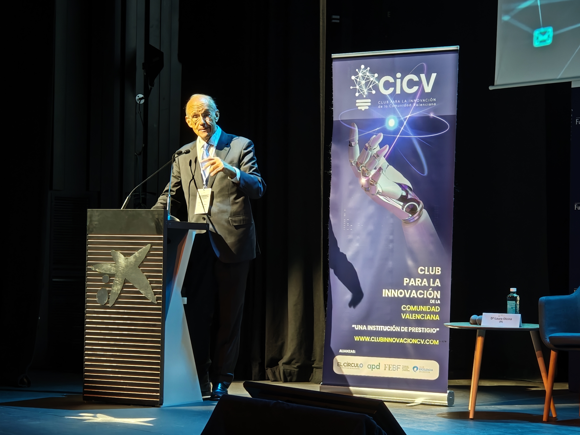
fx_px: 1642
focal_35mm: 98
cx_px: 290
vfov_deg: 15.1
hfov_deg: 20.0
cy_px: 218
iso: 2000
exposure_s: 1/33.3
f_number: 2
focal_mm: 9
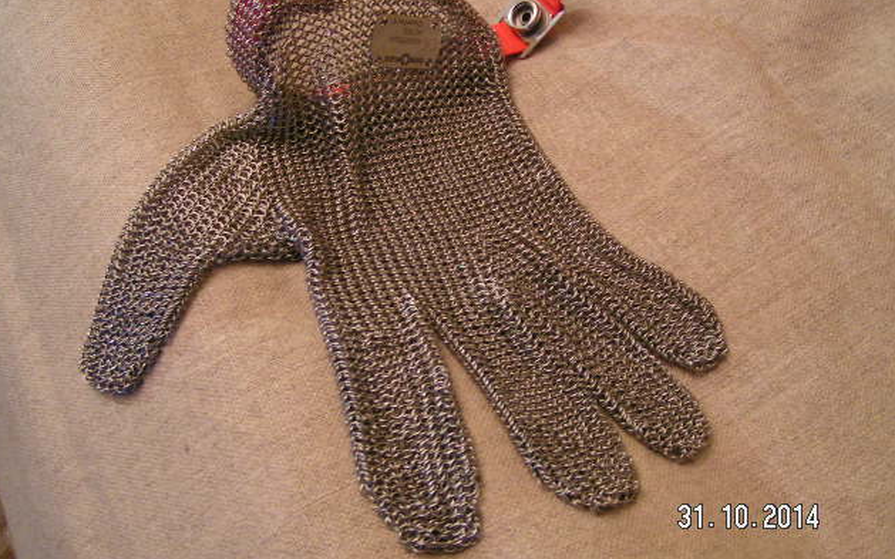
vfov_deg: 31.2
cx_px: 441
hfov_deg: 48.2
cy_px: 242
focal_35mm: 41
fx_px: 1000
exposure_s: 1/4
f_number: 2.8
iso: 200
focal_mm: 5.8
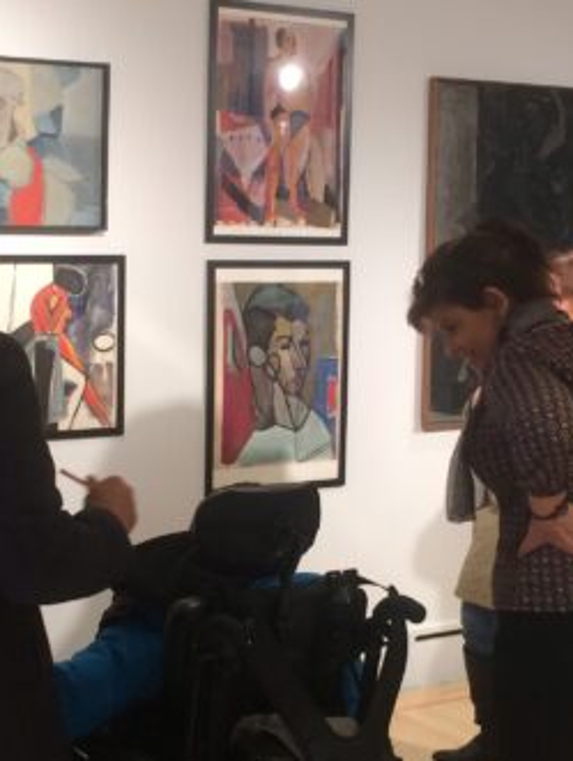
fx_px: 1542
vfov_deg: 27.7
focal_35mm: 70
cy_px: 368
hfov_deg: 21.0
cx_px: 228
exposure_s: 1/30
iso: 64
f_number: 2.2
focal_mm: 4.15
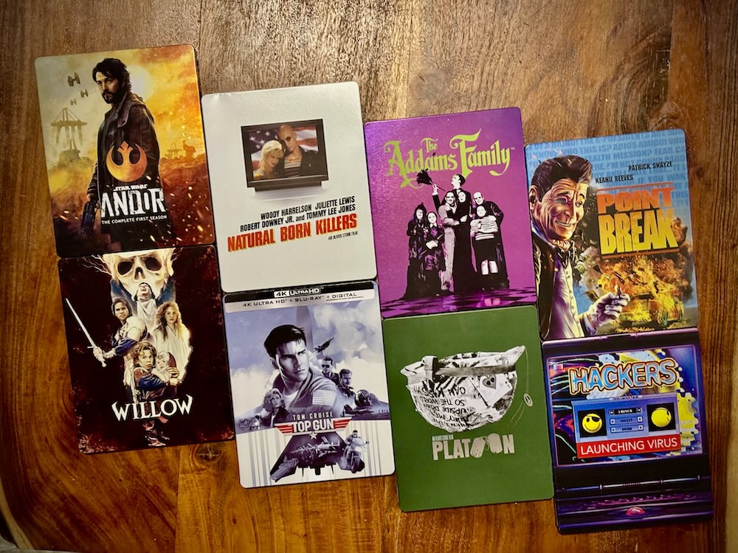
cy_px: 276
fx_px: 1109
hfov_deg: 36.8
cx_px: 369
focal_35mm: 52
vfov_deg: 28.0
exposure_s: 1/26
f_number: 1.6
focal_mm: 5.96
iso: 400
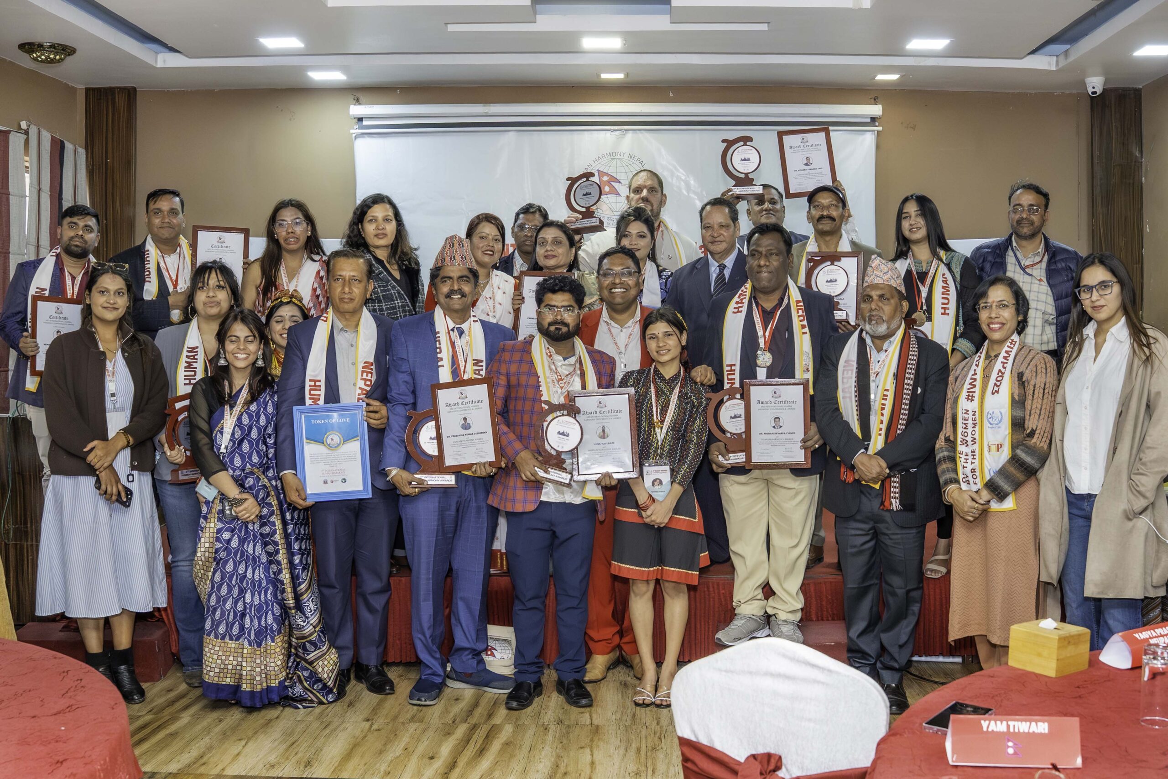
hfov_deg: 53.1
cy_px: 390
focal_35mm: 36
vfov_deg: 36.9
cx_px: 584
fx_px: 1168
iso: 4000
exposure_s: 1/200
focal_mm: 24
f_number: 5
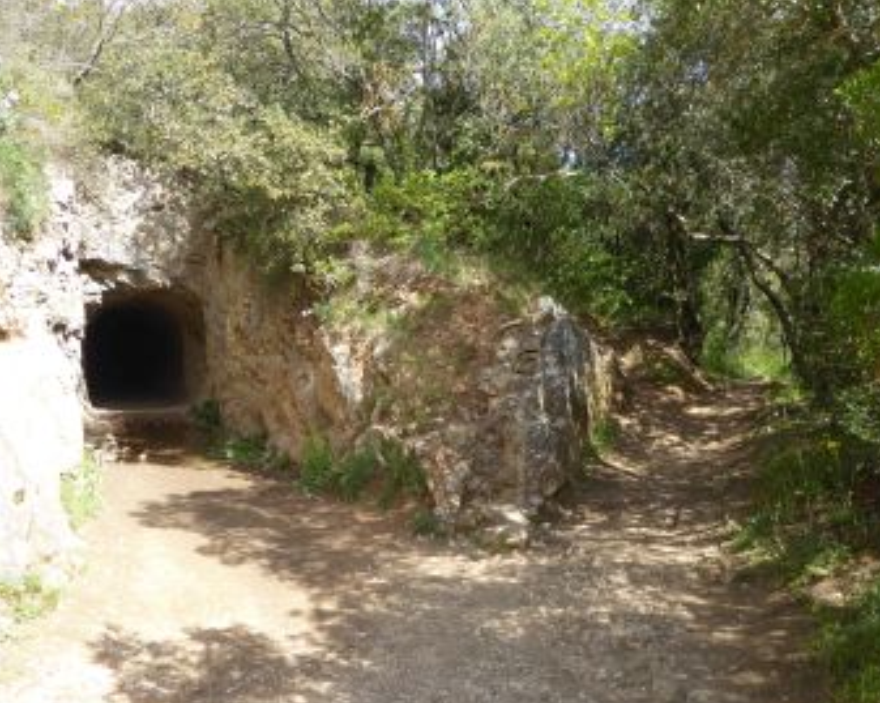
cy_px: 371
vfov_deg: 49.9
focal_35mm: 29
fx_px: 755
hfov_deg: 60.4
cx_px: 478
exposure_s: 1/200
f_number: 3.3
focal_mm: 4.3
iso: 80
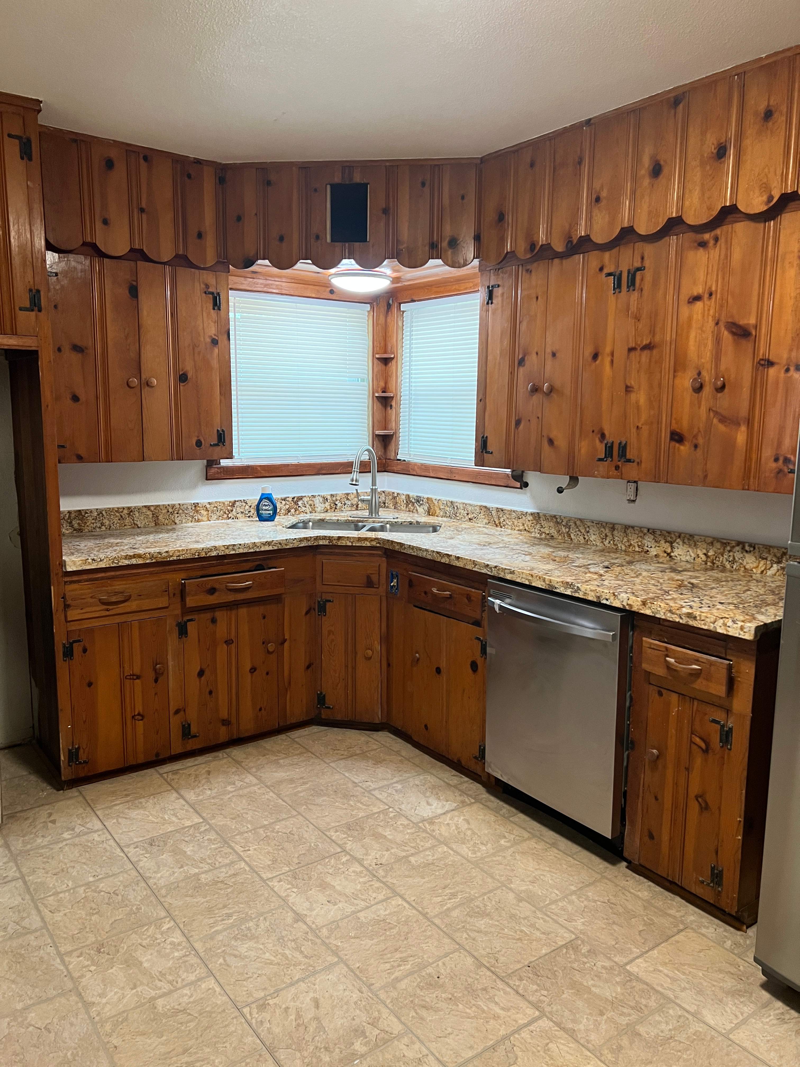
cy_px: 534
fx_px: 801
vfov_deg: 67.3
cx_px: 400
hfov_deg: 53.1
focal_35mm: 26
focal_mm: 5.7
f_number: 1.5
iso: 125
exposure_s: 1/60
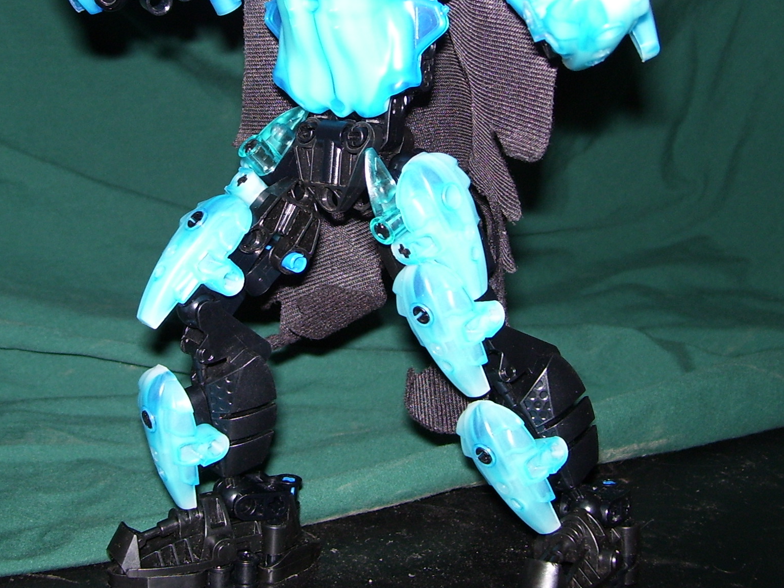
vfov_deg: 26.7
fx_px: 1223
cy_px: 151
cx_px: 300
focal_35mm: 54
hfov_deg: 35.4
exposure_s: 1/60
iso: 80
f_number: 2.7
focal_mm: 6
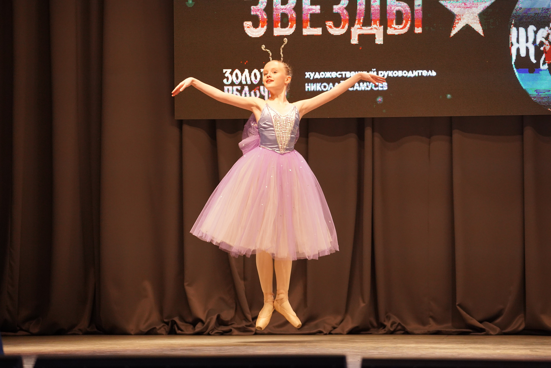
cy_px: 184
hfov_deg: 15.6
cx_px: 276
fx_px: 2005
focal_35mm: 131
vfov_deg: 10.5
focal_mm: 131
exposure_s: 1/500
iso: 3200
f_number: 4
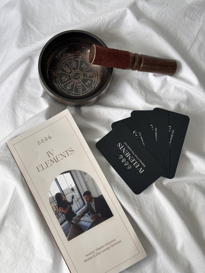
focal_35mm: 48
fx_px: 379
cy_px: 136
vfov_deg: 39.7
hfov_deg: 30.3
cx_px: 102
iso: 80
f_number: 1.78
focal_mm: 6.86
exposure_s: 1/103
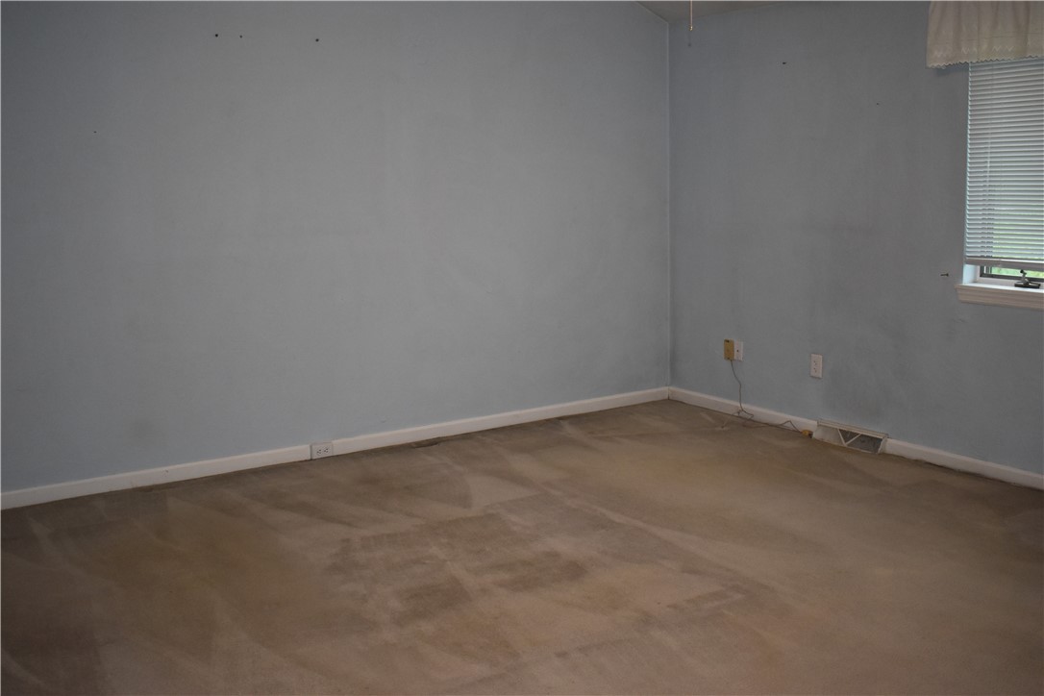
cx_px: 522
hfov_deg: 51.3
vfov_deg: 35.5
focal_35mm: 38
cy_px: 348
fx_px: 1087
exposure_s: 1/125
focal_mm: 25
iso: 1250
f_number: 4
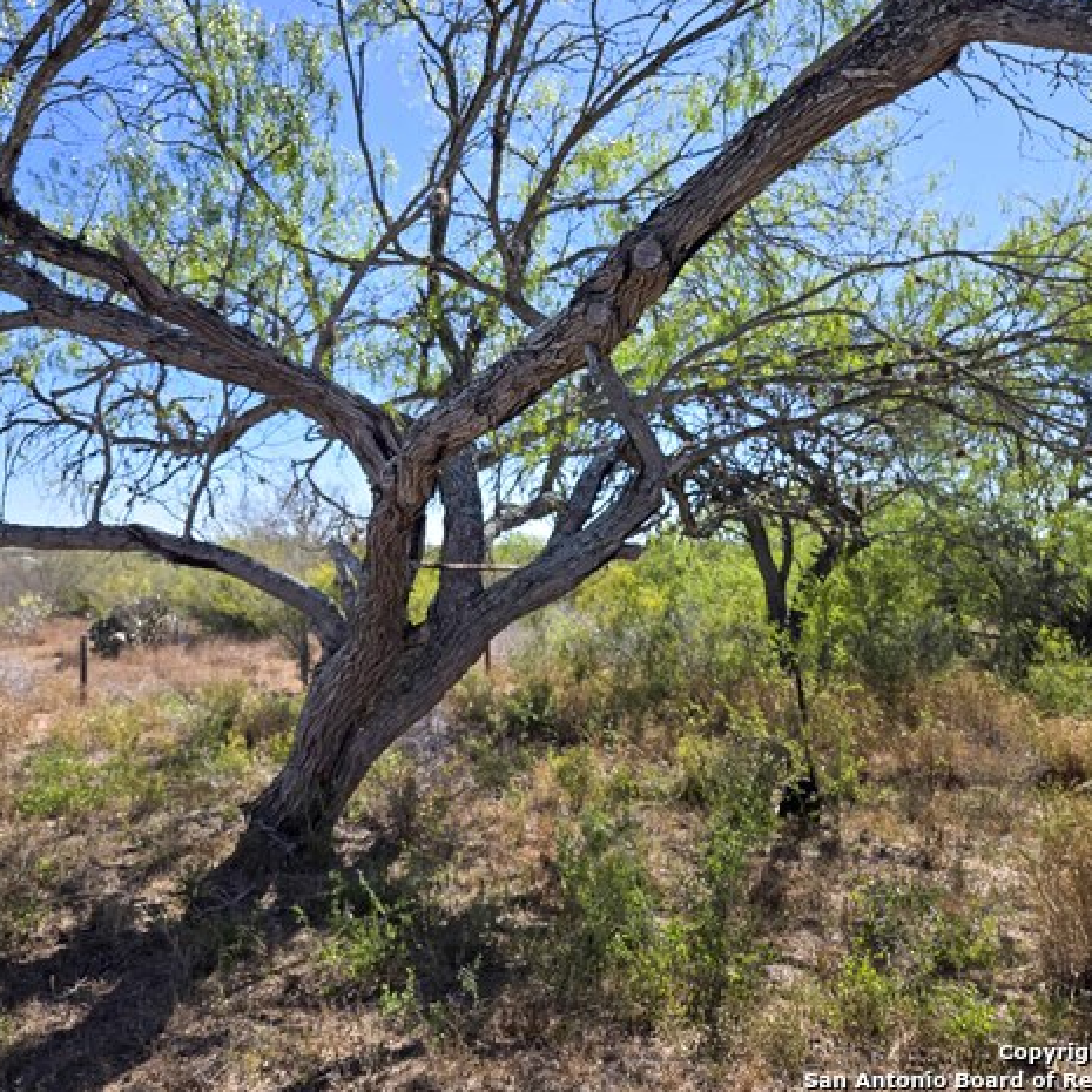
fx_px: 999
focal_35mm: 28
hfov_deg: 56.8
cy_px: 531
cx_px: 434
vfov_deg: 57.3
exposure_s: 1/1167
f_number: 1.8
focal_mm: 5.4
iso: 25
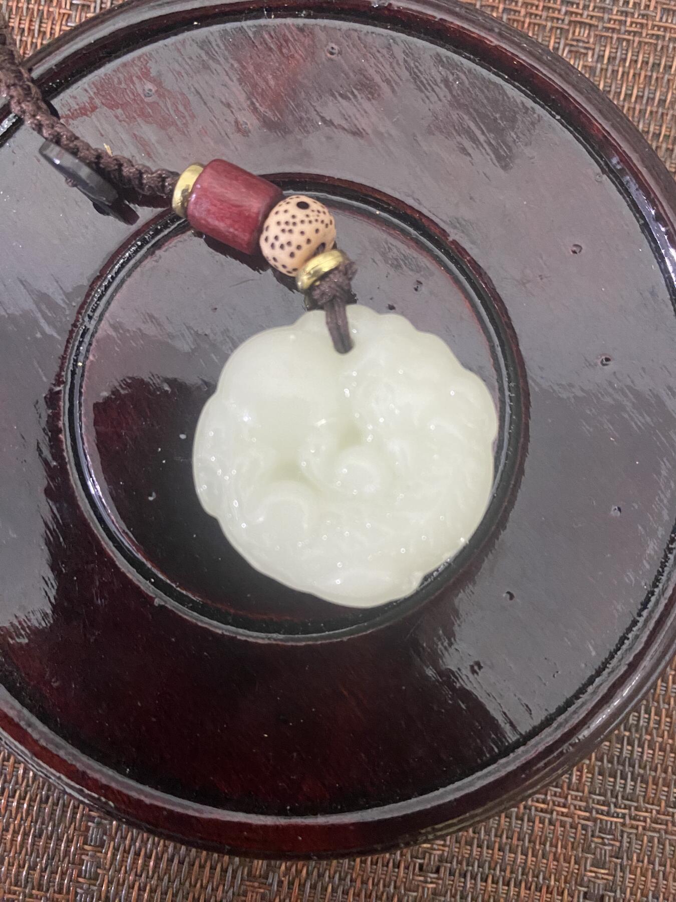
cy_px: 451
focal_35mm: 26
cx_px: 338
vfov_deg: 67.3
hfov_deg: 53.1
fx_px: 677
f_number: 1.8
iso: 640
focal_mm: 4.25
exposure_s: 1/40
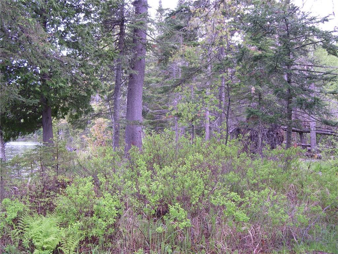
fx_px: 371
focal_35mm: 38
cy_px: 127
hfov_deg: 49.0
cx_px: 169
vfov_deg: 37.7
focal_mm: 8
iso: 100
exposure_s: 1/69.8
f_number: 2.8
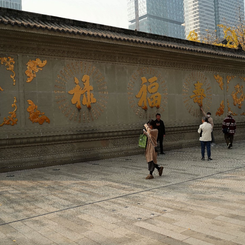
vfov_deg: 42.8
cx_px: 122
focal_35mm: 39
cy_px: 124
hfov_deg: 42.8
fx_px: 312
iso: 100
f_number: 4.5
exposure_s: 1/400
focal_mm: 30
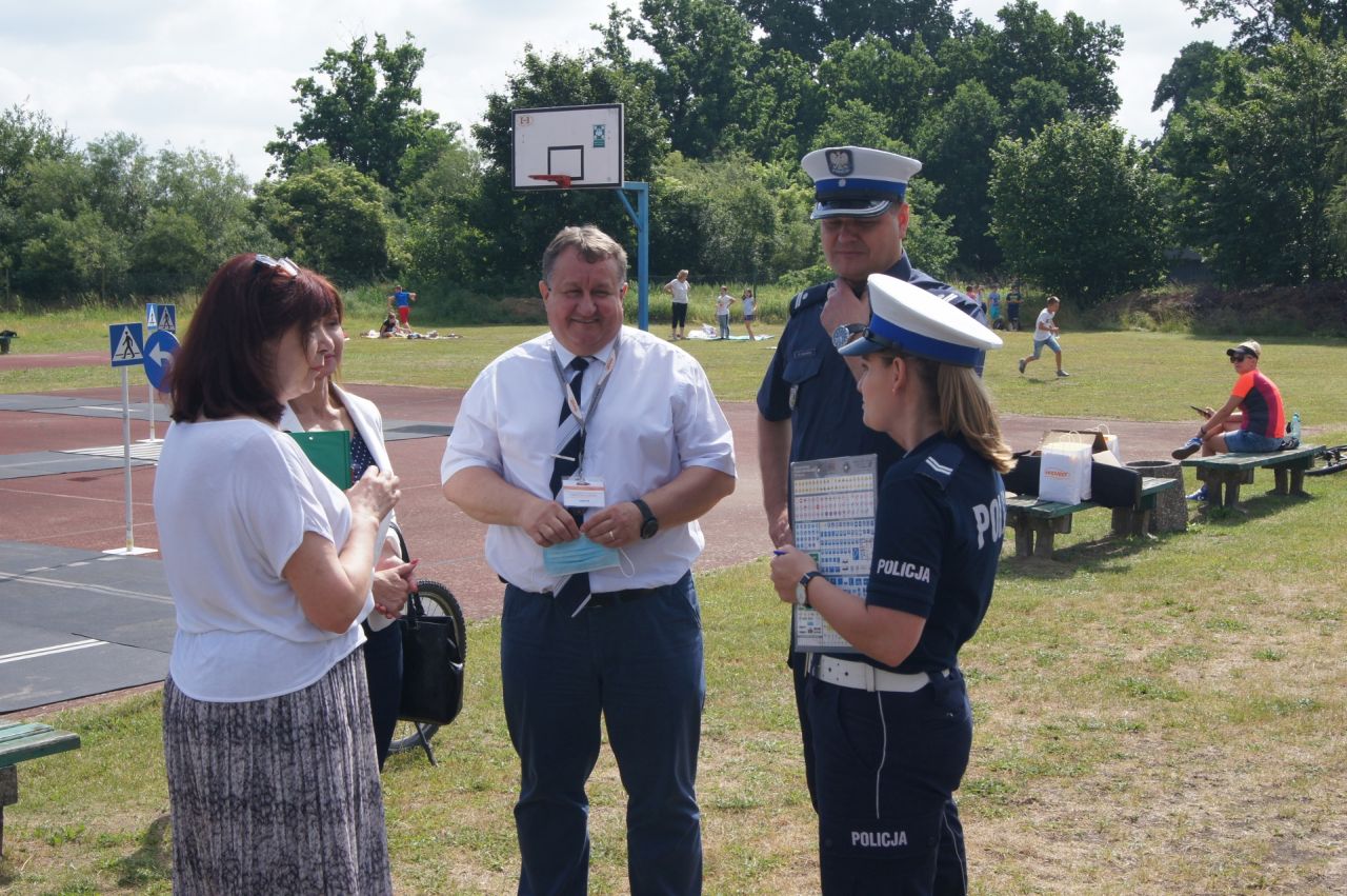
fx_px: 1963
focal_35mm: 52
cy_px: 448
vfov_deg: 25.7
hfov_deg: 37.9
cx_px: 674
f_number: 11
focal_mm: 35
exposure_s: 1/200
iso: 200
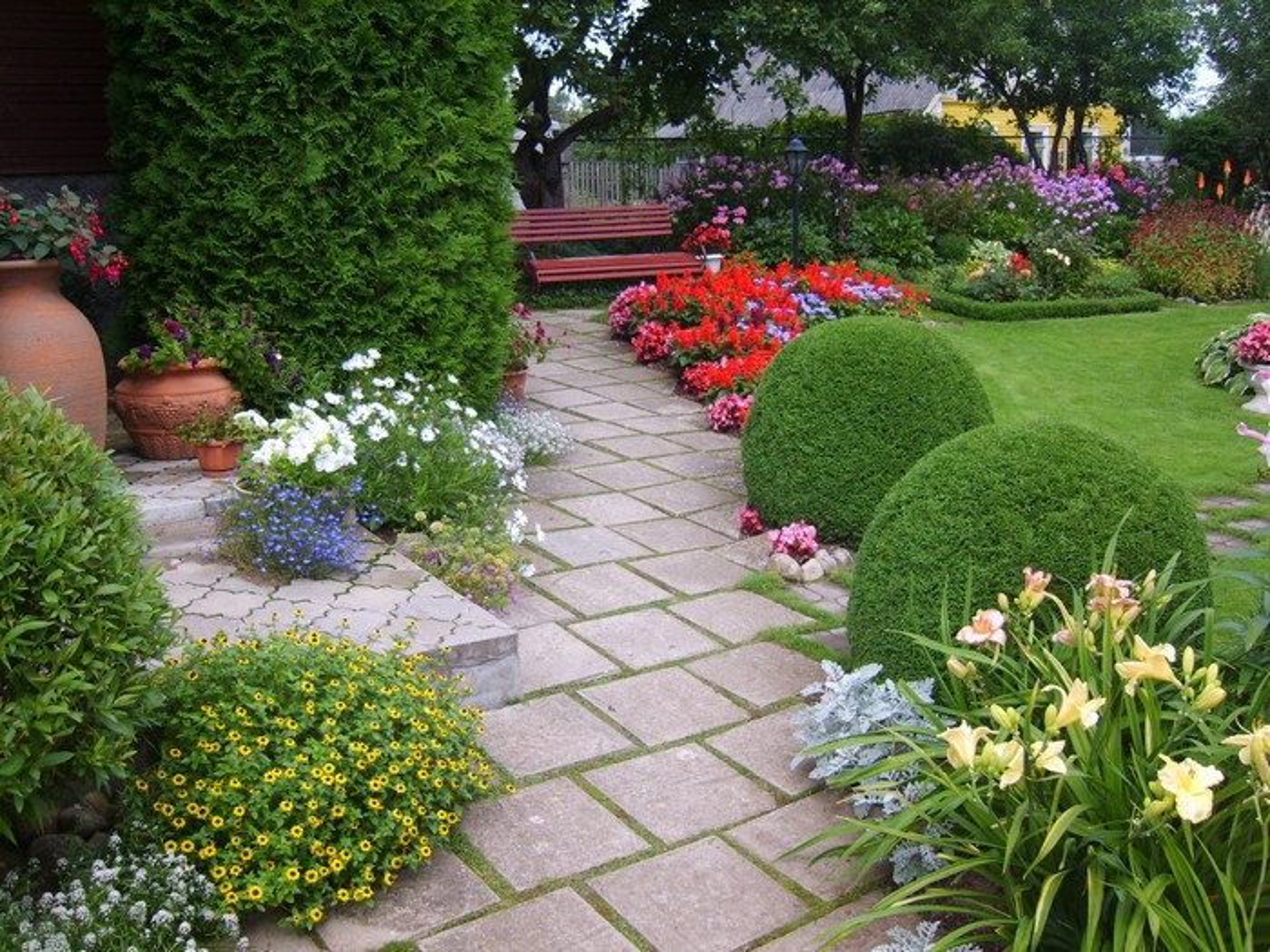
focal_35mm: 35
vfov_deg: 40.7
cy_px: 476
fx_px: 1284
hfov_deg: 52.6
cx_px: 635
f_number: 2.8
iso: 50
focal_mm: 7.4
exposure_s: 1/350
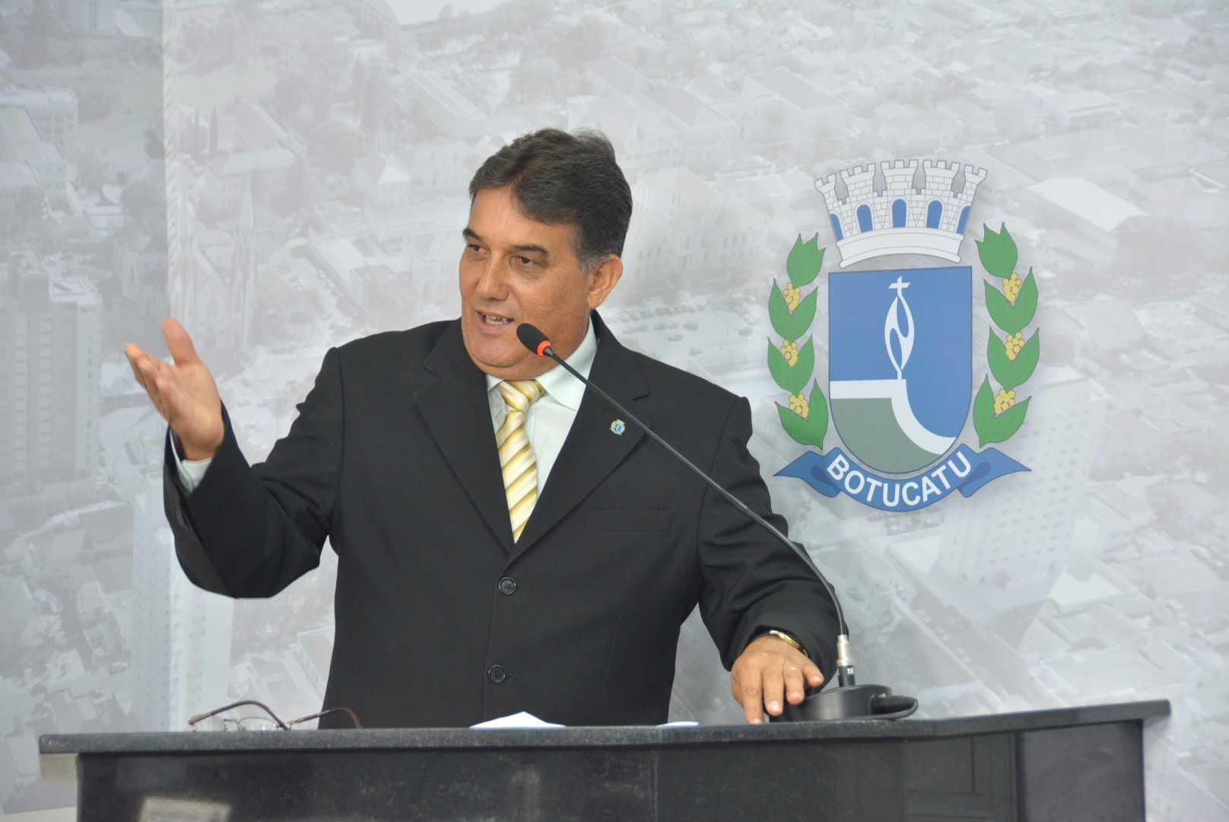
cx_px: 614
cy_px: 411
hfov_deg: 16.6
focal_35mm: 123
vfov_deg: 11.2
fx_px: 4202
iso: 800
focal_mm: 82
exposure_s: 1/60
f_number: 5
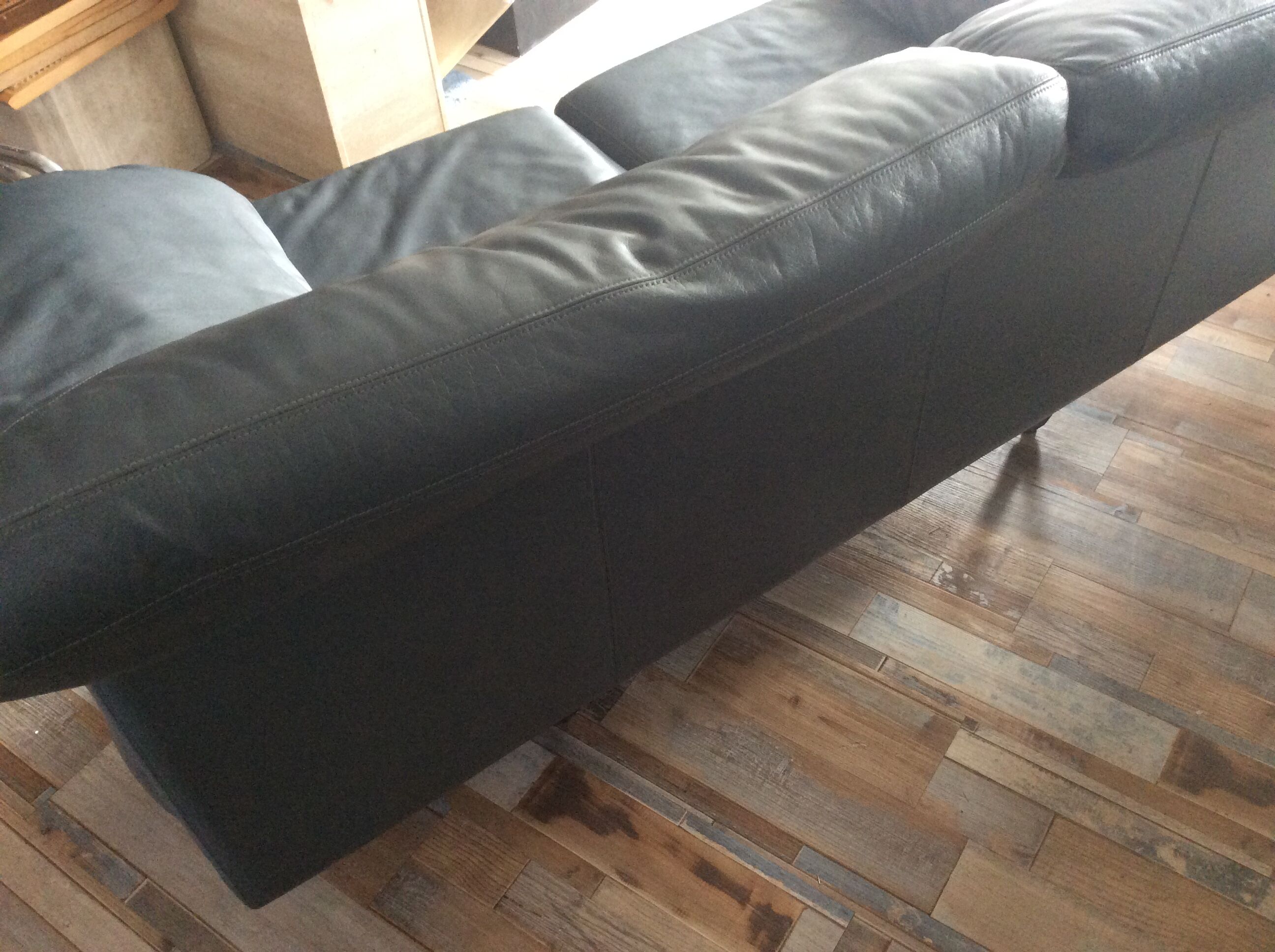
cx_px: 638
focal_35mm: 32
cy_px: 476
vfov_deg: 44.1
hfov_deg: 56.9
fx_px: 1177
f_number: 2.4
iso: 200
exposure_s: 1/25
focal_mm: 3.3
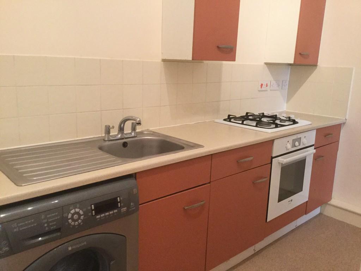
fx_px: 323
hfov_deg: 58.4
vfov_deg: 45.4
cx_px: 180
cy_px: 136
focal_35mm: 31
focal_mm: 3.3
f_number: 2.4
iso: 250
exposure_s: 1/33
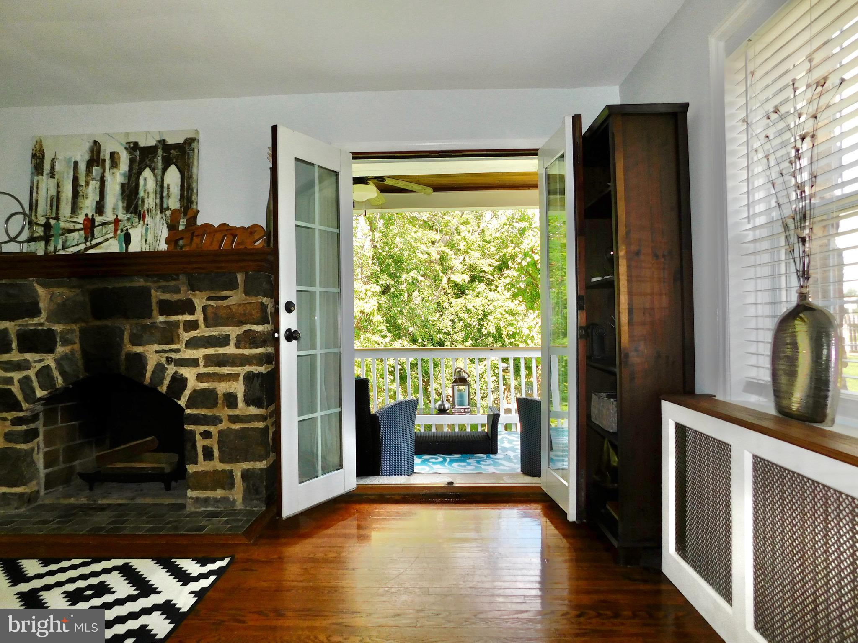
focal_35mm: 23
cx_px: 429
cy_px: 322
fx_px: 570
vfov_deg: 58.9
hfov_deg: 73.9
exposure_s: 1/160
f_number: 3
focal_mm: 4
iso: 125
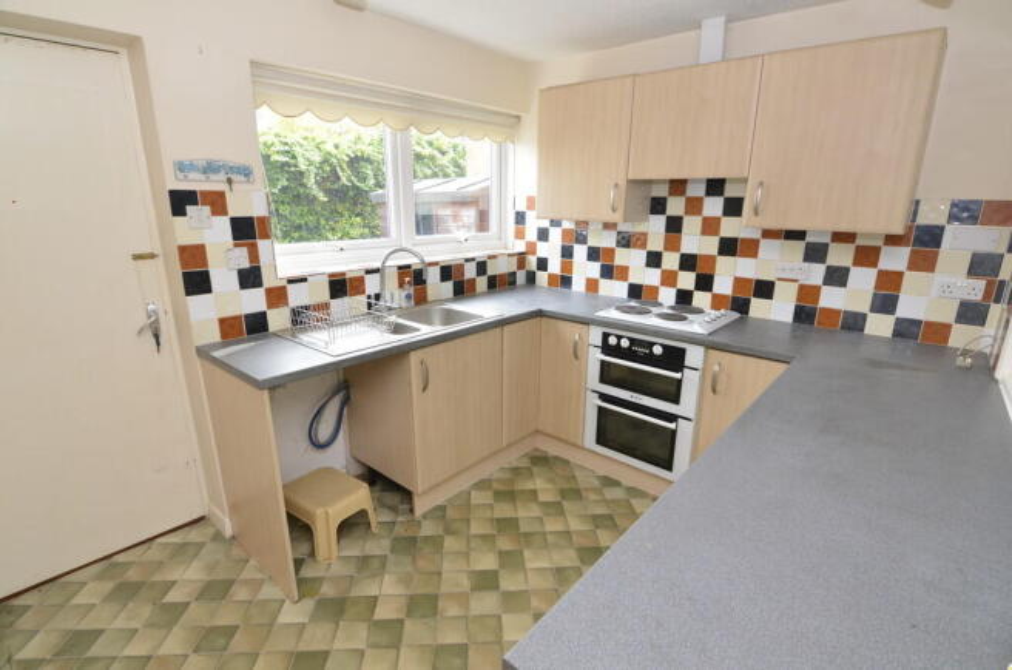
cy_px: 335
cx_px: 506
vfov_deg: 71.8
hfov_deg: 95.1
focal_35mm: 16
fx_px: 463
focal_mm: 11
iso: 400
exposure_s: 1/50
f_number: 5.6
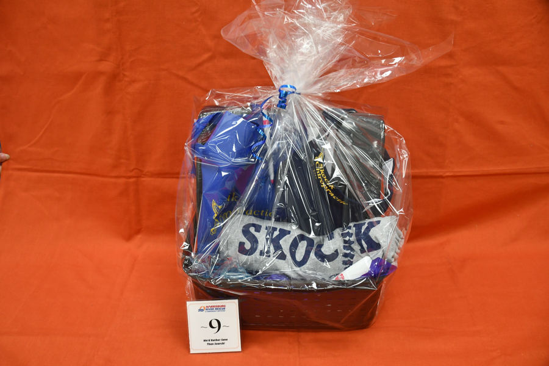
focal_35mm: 30
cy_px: 183
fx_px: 457
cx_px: 274
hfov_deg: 61.9
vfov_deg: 43.6
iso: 1000
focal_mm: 20
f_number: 4.5
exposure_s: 1/80
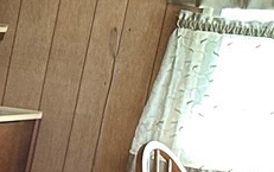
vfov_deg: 7.4
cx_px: -669
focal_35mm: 176
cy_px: 234
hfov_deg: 8.7
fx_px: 1316
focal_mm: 6.86
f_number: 1.78
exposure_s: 1/60
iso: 250
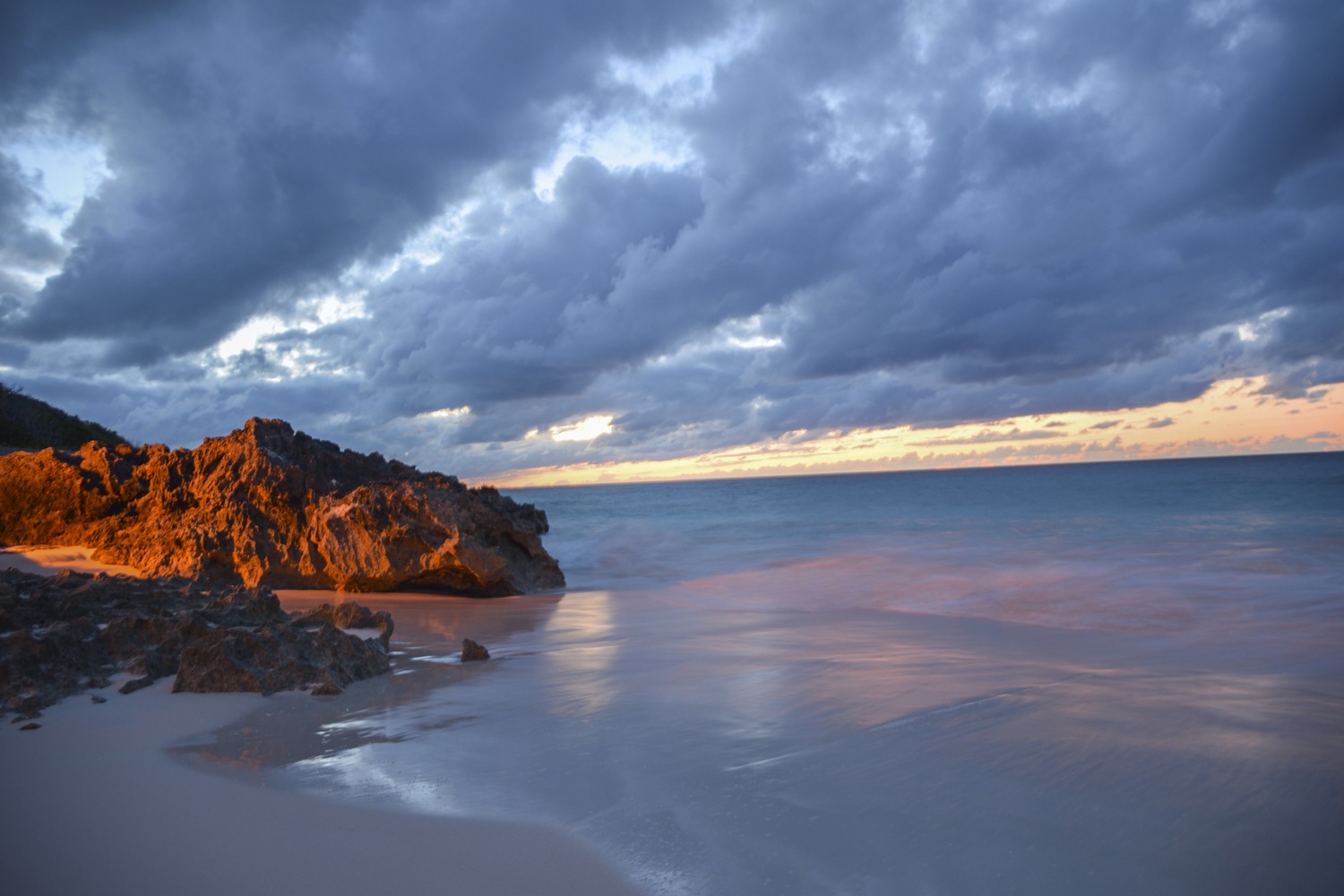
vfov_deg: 53.1
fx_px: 896
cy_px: 448
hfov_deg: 73.7
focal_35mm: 24
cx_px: 672
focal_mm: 16
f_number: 2.8
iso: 100
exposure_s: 1.3
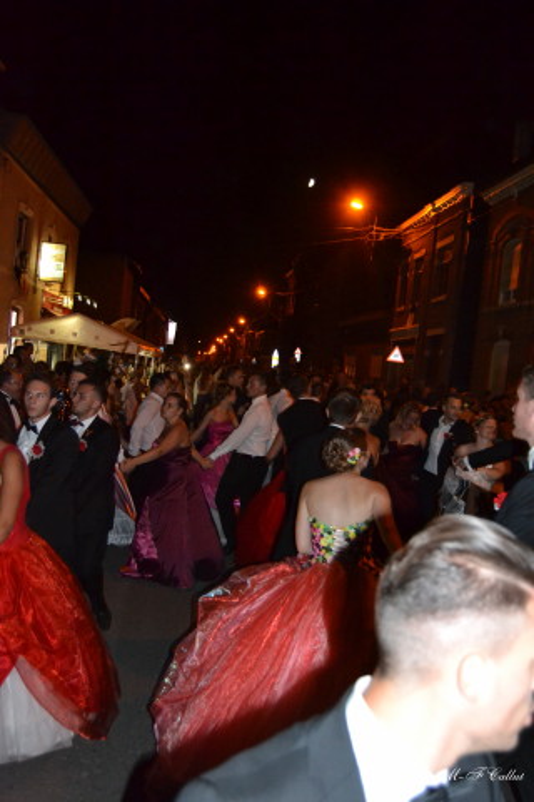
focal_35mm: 33
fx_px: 734
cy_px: 401
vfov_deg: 57.2
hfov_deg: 40.0
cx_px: 267
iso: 3200
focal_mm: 22
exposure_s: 1/60
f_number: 3.5
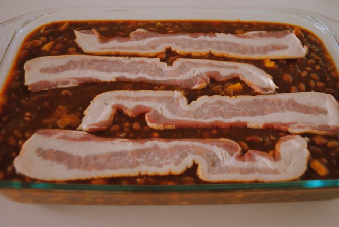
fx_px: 368
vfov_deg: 34.3
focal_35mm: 39
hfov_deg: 49.5
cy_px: 114
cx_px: 170
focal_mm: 26
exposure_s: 1/30
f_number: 4.2
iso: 800
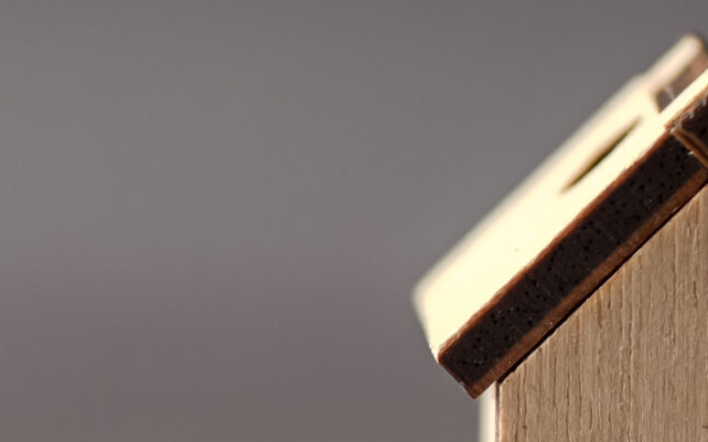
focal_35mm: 427
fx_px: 8238
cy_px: 774
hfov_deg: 4.9
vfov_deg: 3.1
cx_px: 155
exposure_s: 1/160
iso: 250
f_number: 4.5
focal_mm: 105
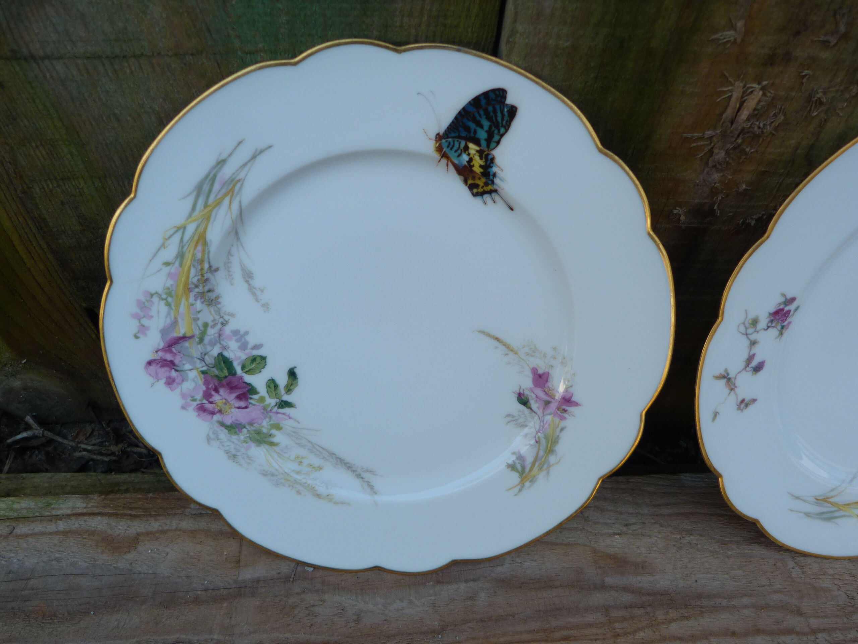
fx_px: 620
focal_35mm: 25
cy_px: 322
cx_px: 429
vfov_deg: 54.9
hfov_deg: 69.4
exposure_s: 1/80
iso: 80
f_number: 2.8
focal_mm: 4.5
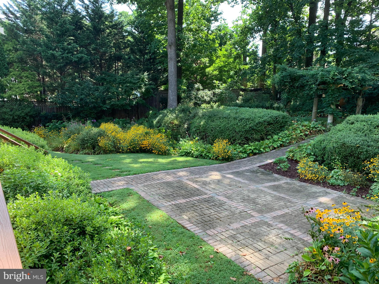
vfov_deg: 53.1
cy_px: 142
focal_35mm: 26
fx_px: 285
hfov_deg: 67.3
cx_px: 190
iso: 25
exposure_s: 1/122
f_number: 1.8
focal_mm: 4.25
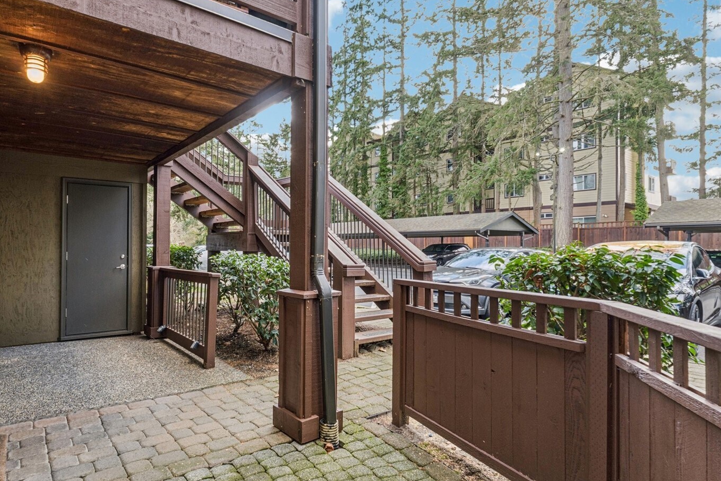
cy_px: 254
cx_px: 289
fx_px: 413
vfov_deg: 60.3
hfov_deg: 81.3
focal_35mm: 21
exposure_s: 1/10
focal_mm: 11
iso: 200
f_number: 9
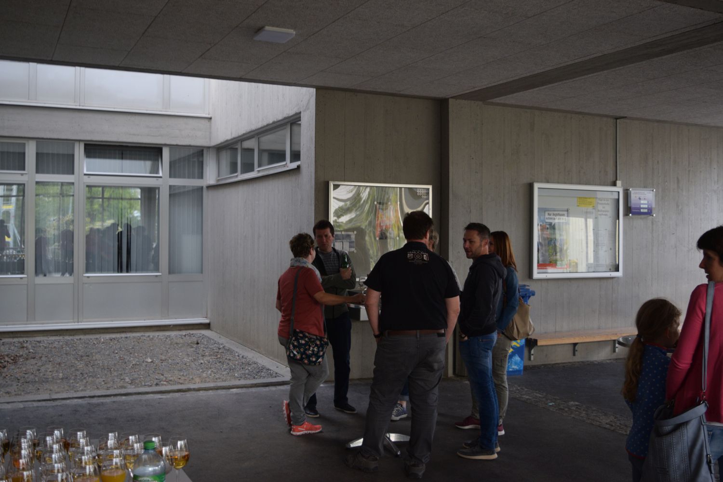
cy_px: 241
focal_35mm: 38
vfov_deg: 35.5
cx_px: 362
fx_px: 753
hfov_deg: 51.3
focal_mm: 25
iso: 500
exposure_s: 1/60
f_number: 4
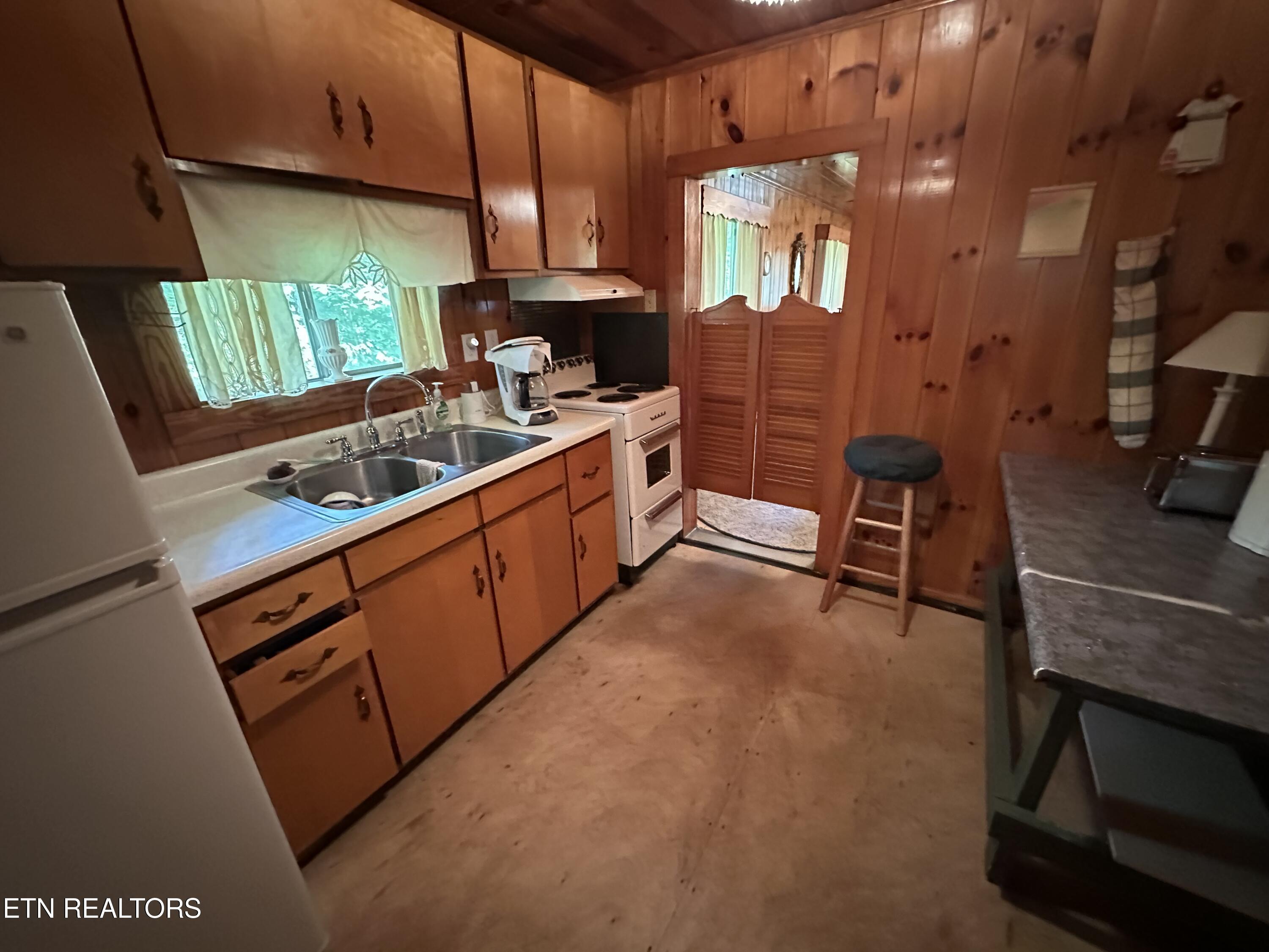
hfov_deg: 102.1
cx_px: 634
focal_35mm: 14
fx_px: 513
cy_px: 476
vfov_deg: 85.7
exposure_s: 1/40
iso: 1250
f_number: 2.2
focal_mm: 2.22
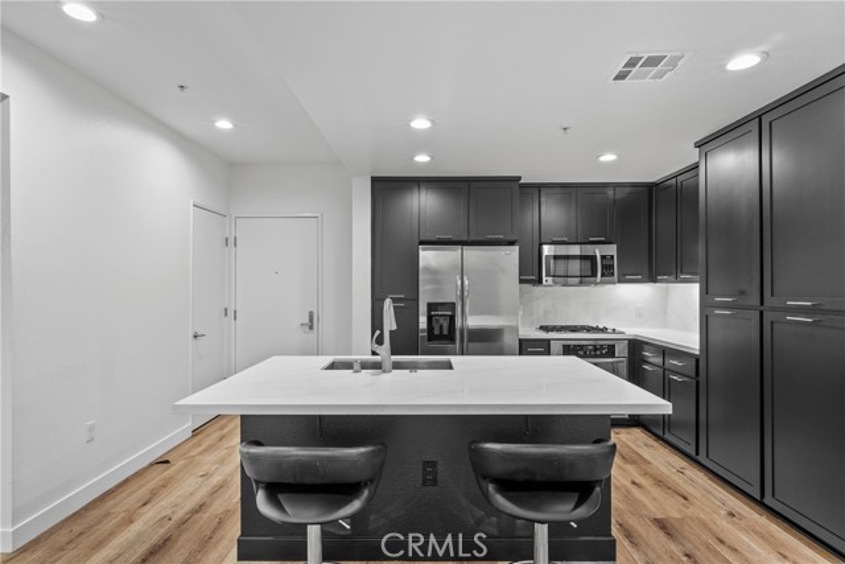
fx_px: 470
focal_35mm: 20
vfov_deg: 62.0
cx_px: 422
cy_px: 282
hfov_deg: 84.0
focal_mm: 20
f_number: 9.5
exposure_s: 2
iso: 320
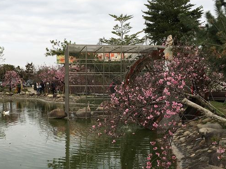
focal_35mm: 47
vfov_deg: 30.7
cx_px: 77
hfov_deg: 40.0
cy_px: 109
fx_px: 307
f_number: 2.2
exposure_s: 1/874
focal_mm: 4.15
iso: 25
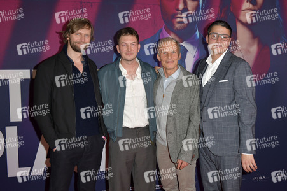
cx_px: 144
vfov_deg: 35.0
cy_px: 96
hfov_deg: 50.7
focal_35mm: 38
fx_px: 303
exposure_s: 1/200
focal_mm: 38
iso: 800
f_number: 5.6
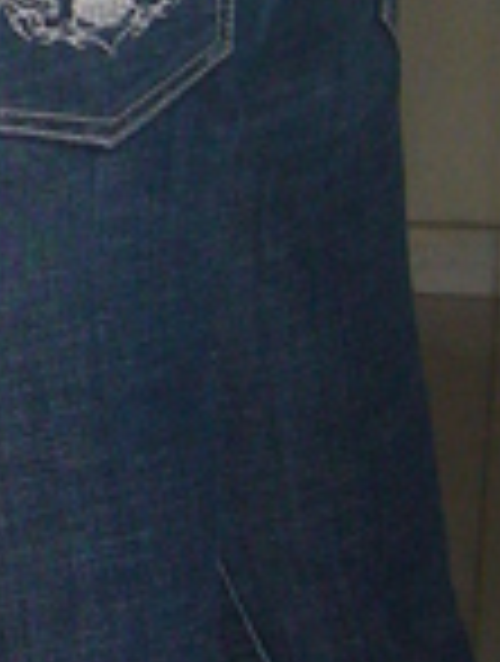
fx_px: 3643
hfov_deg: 7.7
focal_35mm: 190
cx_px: -252
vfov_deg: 10.2
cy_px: -140
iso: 100
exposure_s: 1/30
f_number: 2.8
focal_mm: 5.8
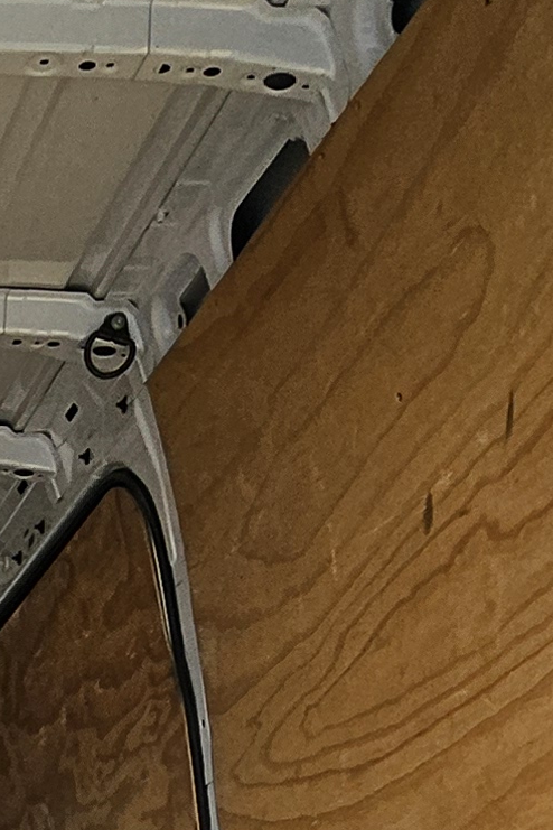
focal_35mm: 73
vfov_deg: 22.5
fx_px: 1682
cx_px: -459
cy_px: 1255
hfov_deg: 15.8
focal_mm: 1.74
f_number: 2.2
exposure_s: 1/300
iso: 32
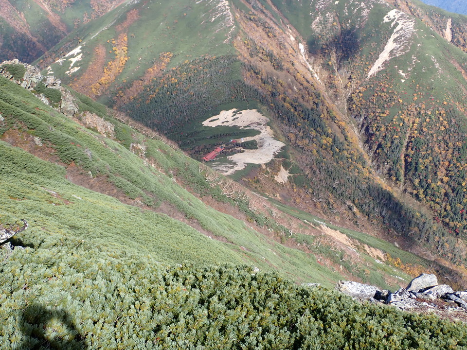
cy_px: 175
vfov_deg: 37.7
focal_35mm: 38
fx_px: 513
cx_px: 234
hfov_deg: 49.0
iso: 100
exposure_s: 1/400
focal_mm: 6.83
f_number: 3.5
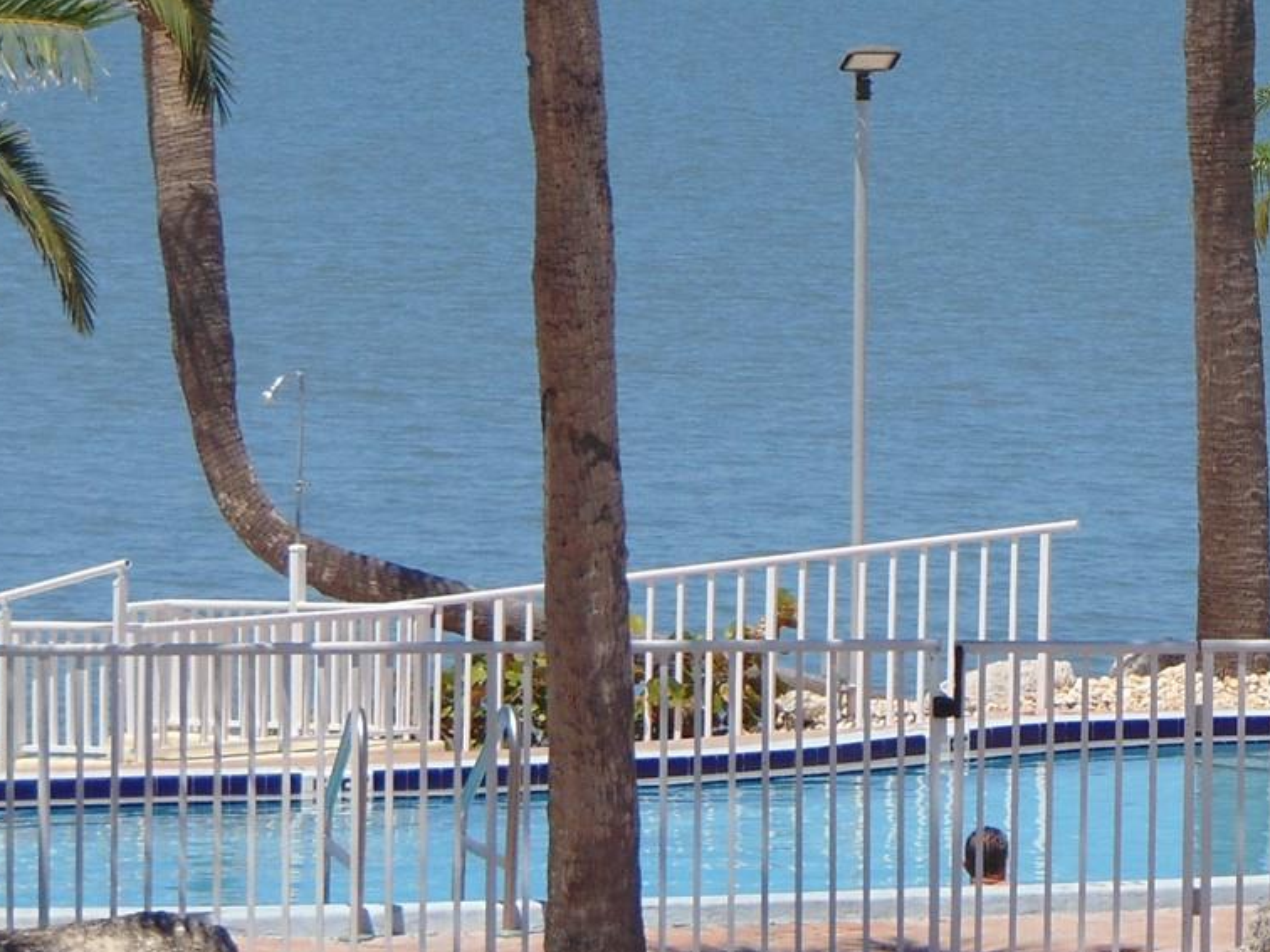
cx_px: 1294
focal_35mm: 347
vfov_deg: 4.3
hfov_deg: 5.7
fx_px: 12731
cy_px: 144
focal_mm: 29.5
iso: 80
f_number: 10.4
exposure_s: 1/200
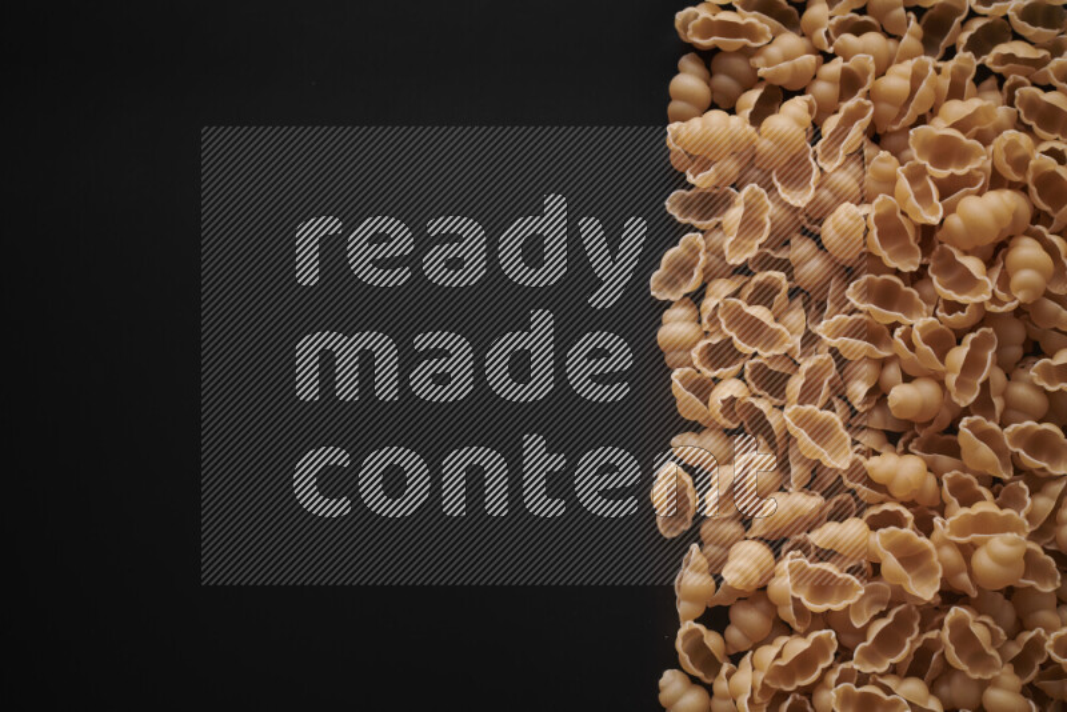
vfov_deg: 27.0
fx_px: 1482
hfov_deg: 39.6
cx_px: 534
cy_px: 356
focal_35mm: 50
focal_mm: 50
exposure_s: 1/100
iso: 160
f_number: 8
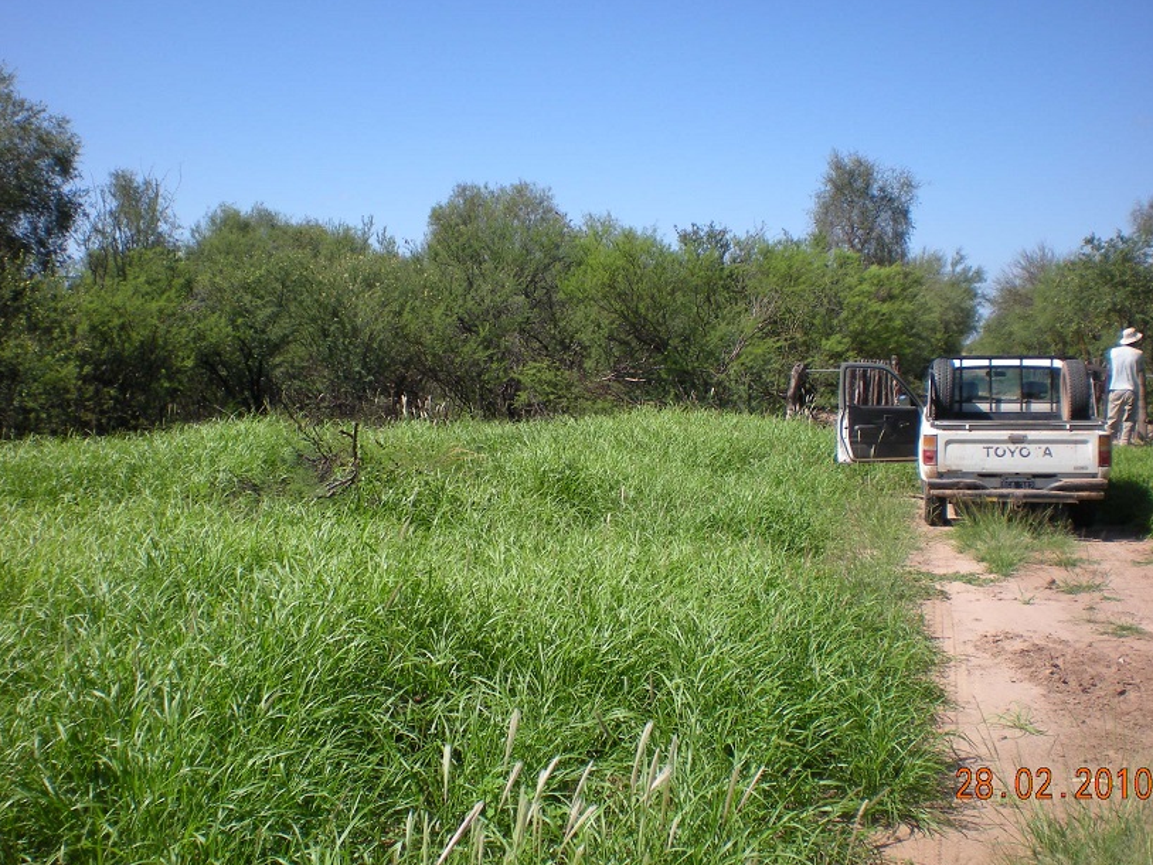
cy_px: 406
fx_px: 1399
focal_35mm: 42
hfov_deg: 44.8
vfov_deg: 34.4
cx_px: 591
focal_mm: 6.3
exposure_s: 1/416
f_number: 4.6
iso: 64
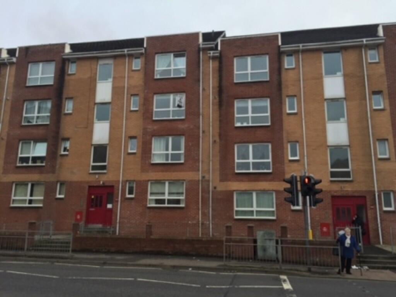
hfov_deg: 61.7
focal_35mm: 29
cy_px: 148
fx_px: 332
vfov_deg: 48.2
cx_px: 198
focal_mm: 4.15
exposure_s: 1/100
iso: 32
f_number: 2.2
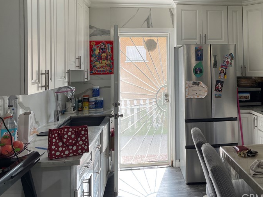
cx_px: 185
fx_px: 289
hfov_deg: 47.8
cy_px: 53
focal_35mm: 38
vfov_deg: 36.9
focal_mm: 5.1
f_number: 1.6
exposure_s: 1/120
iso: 64
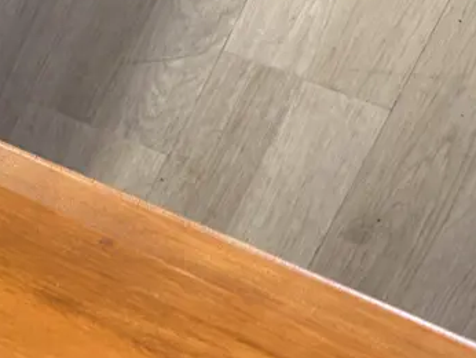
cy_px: 244
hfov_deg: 23.1
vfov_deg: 20.7
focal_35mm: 71
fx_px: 977
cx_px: -201
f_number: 1.78
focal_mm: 6.86
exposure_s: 1/50
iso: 320
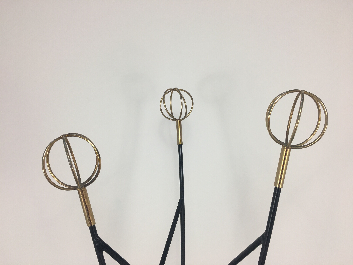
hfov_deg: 61.7
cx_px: 176
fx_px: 296
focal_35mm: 29
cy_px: 132
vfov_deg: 48.2
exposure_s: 1/33
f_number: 2.2
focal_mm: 4.15
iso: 25
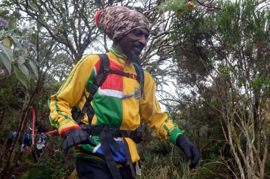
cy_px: 90
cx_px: 135
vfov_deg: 36.7
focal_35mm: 36
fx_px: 269
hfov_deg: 53.2
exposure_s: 1/400
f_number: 5.6
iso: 500
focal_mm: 24
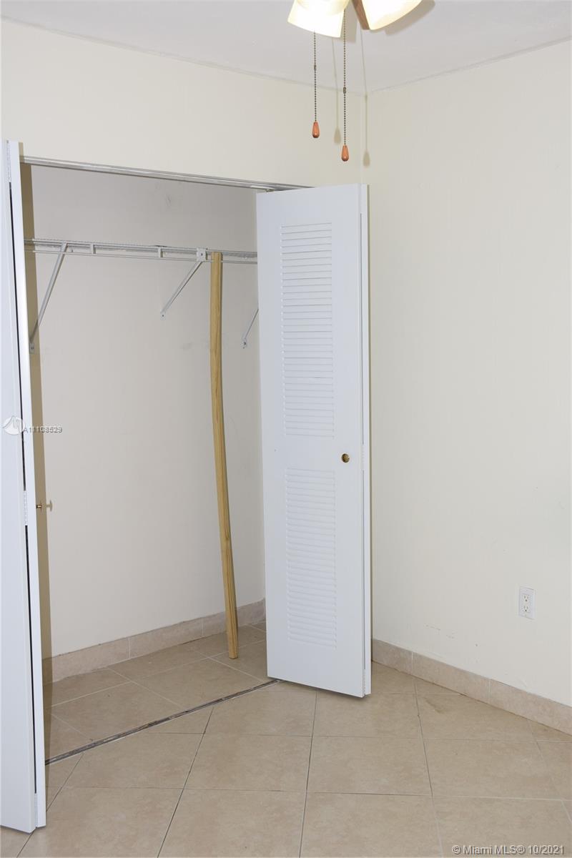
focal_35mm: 39
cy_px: 429
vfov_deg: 49.6
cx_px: 286
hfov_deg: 34.2
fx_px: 929
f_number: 8
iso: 280
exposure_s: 1/60
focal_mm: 26
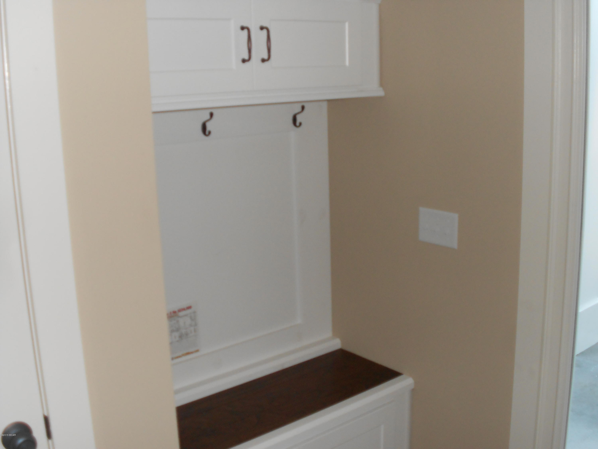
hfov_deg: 29.4
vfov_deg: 22.3
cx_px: 299
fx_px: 1140
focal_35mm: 66
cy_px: 224
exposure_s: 1/60
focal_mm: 11.6
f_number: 5.3
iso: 200
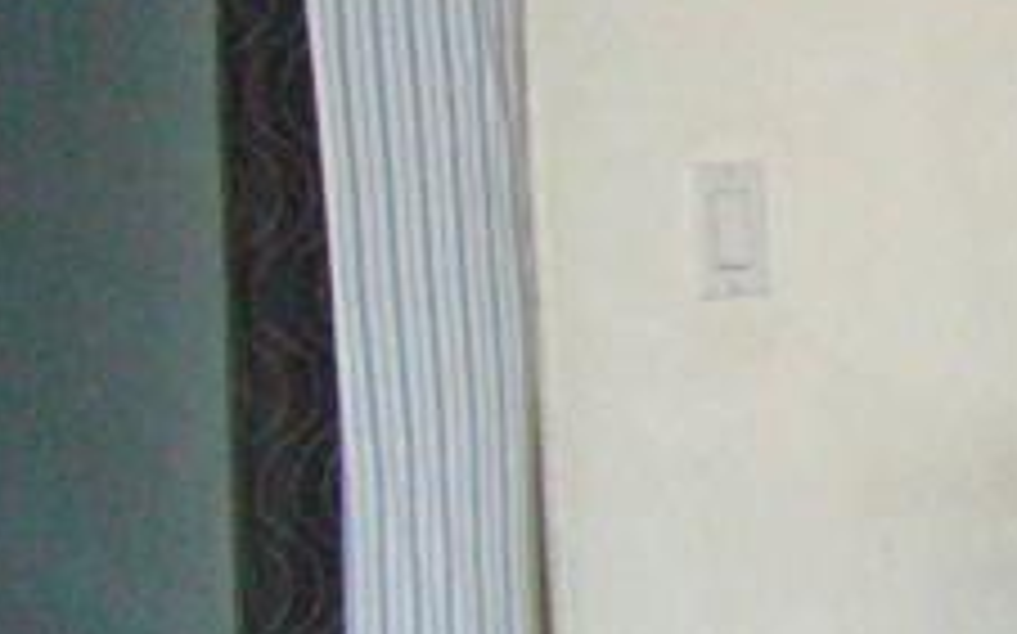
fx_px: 4793
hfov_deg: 11.0
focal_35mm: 173
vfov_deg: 7.4
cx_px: 2052
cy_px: 949
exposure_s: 1/30
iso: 400
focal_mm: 6
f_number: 2.9
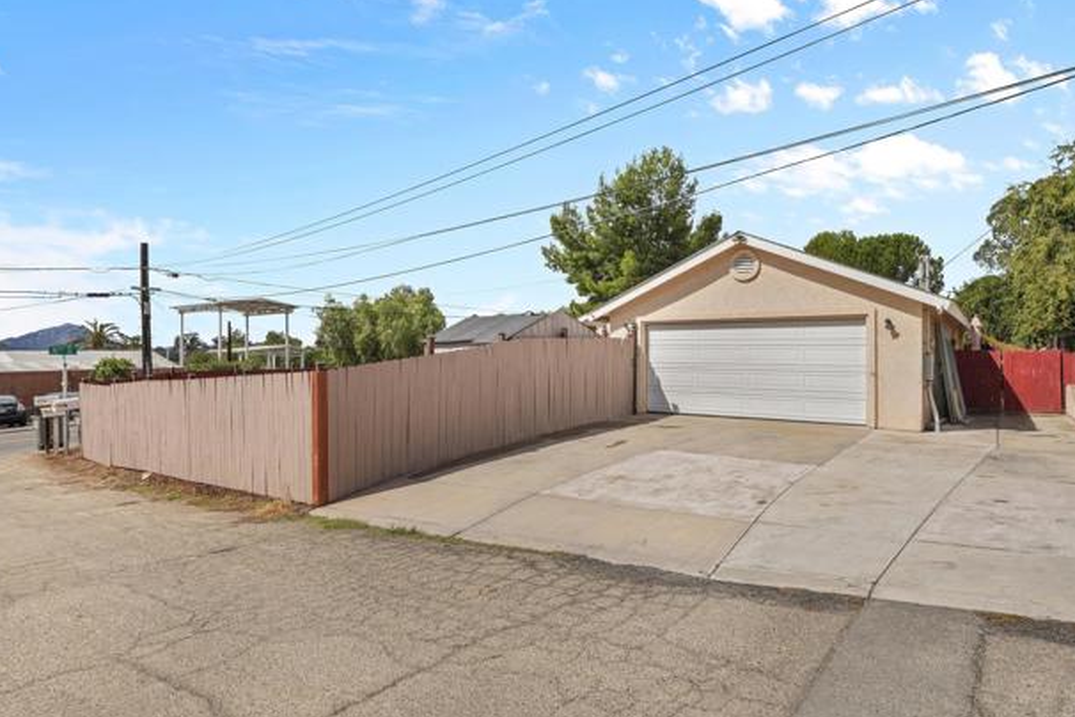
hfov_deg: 84.1
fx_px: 596
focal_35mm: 20
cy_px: 340
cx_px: 550
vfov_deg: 62.0
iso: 100
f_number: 8
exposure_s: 1/250
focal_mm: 12.6
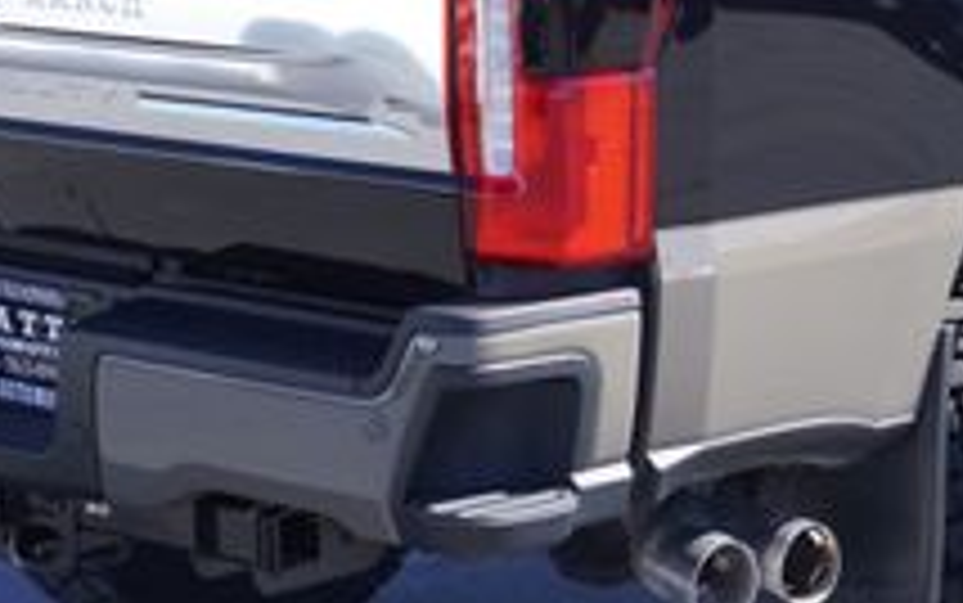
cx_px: 837
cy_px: 202
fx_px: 2888
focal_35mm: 110
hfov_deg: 18.7
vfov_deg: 11.9
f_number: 6.3
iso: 100
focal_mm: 24
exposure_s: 1/125
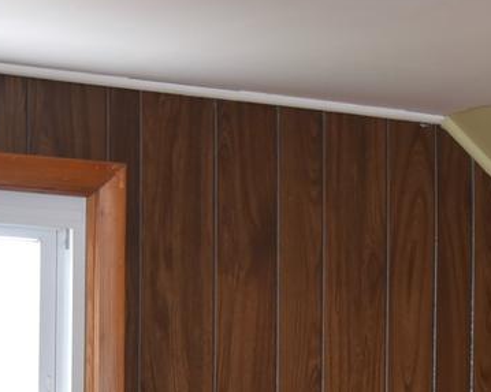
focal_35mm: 166
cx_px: 420
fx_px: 2412
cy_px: 589
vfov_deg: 9.1
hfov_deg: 11.6
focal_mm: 31
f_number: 5
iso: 800
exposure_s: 1/100
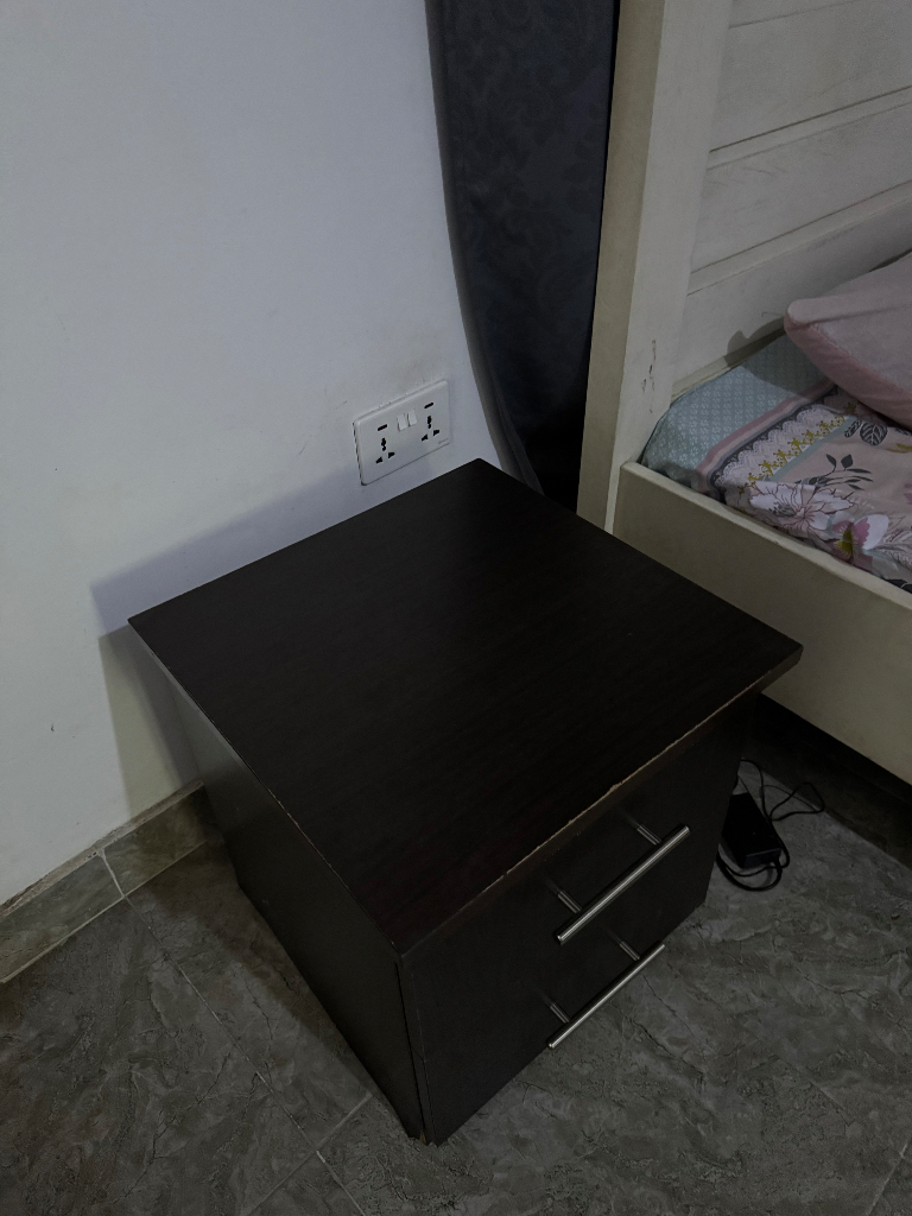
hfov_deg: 56.8
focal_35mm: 24
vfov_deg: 71.6
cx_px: 456
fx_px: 843
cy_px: 608
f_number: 1.78
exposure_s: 1/25
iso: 1600
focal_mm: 6.76
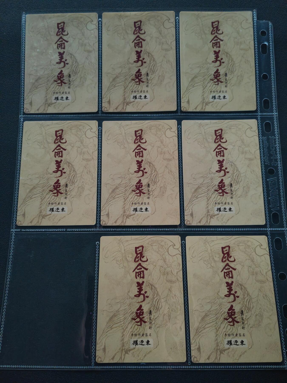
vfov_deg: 65.3
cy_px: 192
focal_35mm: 27
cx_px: 144
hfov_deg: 51.4
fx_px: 298
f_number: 1.8
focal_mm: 5.53
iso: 2000
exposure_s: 1/50
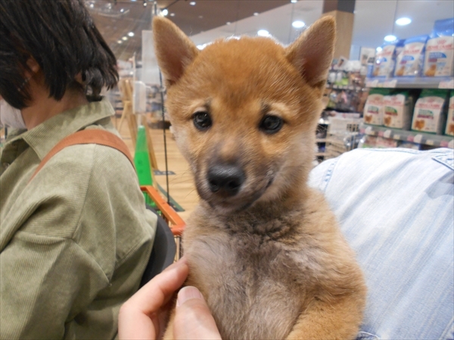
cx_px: 227
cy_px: 170
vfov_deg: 53.1
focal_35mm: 26
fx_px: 341
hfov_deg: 67.3
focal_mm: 4.6
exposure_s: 1/30
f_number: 3.2
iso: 280
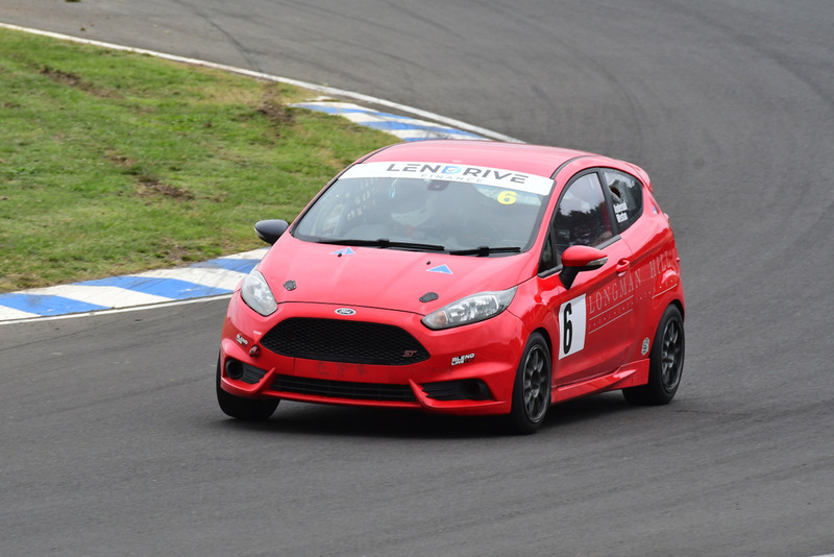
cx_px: 417
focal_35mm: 750
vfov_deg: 1.8
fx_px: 17380
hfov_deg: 2.7
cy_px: 278
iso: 800
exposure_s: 1/640
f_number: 11
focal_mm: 500
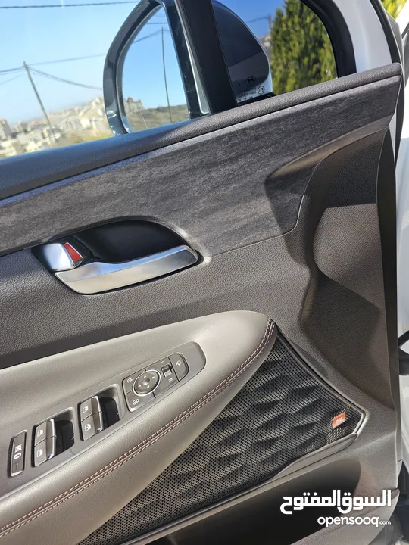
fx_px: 362
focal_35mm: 23
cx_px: 204
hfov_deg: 58.9
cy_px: 272
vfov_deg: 73.9
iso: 10
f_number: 1.7
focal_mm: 6.3
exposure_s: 1/171
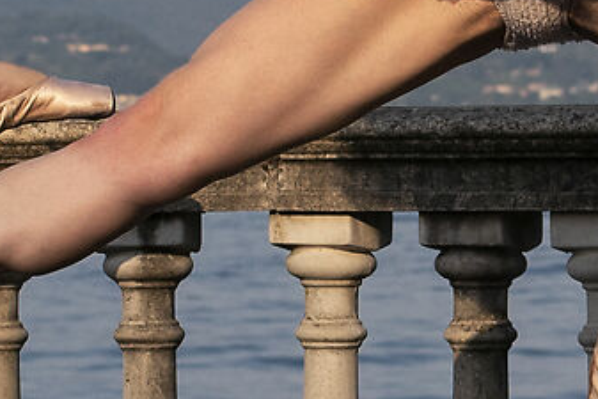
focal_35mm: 249
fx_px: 4138
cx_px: -21
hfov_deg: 8.2
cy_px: -53
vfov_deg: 5.5
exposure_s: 1/2000
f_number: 3.2
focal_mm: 35
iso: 200
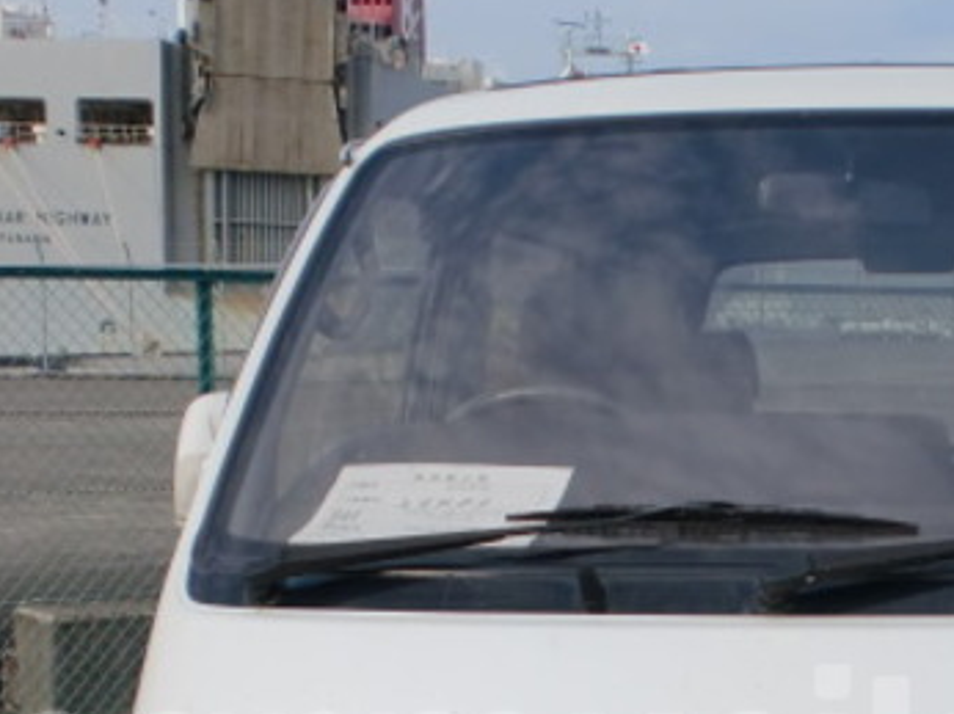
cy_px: 766
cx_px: 833
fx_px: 2231
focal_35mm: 81
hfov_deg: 23.6
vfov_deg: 17.6
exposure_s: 1/640
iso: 64
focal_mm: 6.3
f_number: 3.1
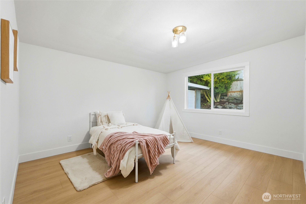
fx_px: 136
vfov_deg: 73.7
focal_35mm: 16
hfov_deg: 96.8
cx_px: 153
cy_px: 102
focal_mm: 16
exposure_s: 1/160
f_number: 9
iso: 400
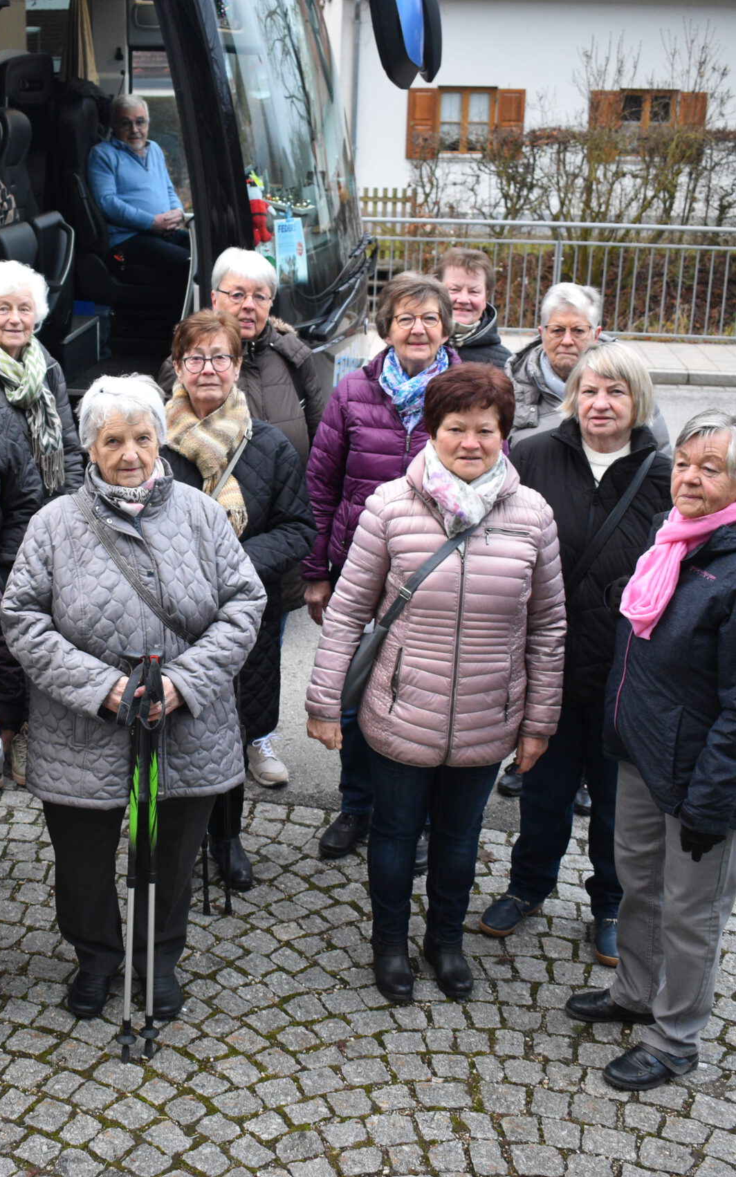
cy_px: 590
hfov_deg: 27.5
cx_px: 161
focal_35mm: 46
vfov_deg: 43.5
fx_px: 1476
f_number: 4
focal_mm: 20
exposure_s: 1/60
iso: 800
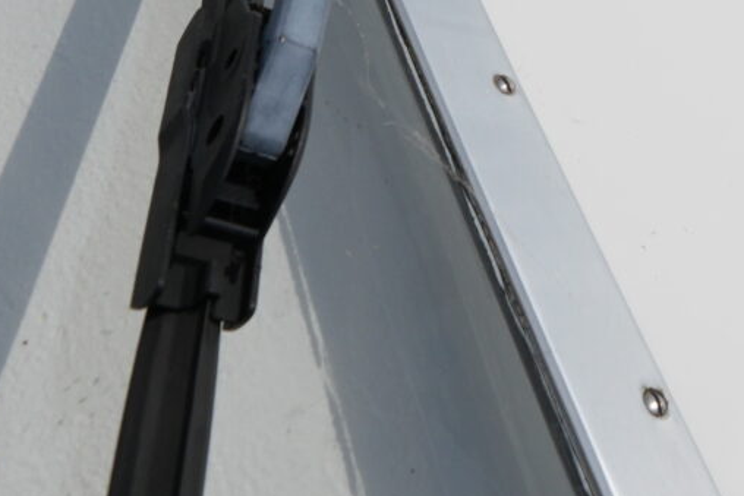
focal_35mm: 62
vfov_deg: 17.7
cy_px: -394
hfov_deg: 28.7
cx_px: 861
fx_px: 1281
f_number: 8
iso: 160
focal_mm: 10.5
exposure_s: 1/1250
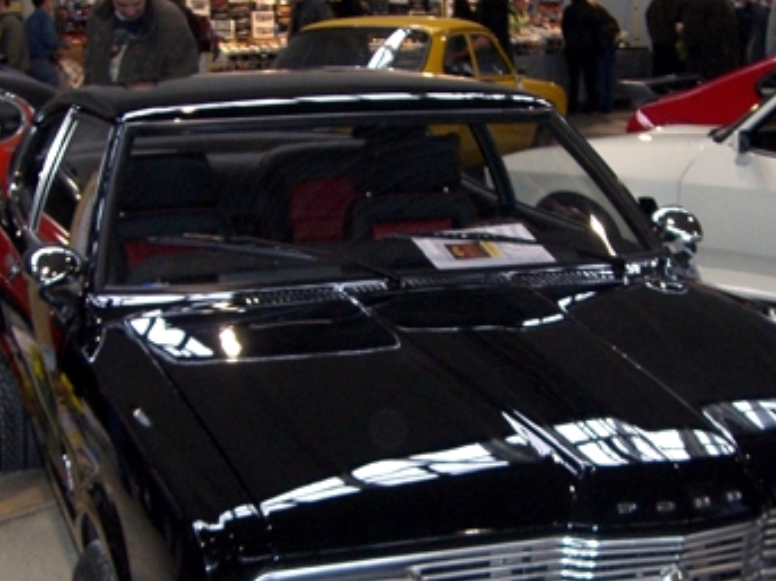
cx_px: 482
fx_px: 1591
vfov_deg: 20.5
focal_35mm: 71
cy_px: 436
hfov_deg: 27.3
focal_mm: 6.2
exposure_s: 1/60
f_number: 2.7
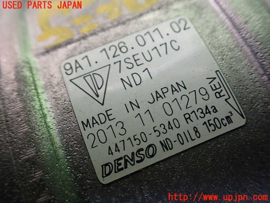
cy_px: 102
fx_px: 234
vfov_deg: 46.8
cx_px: 135
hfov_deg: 60.0
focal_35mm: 30
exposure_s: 1/125
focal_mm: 5.4
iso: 125
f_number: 2.3
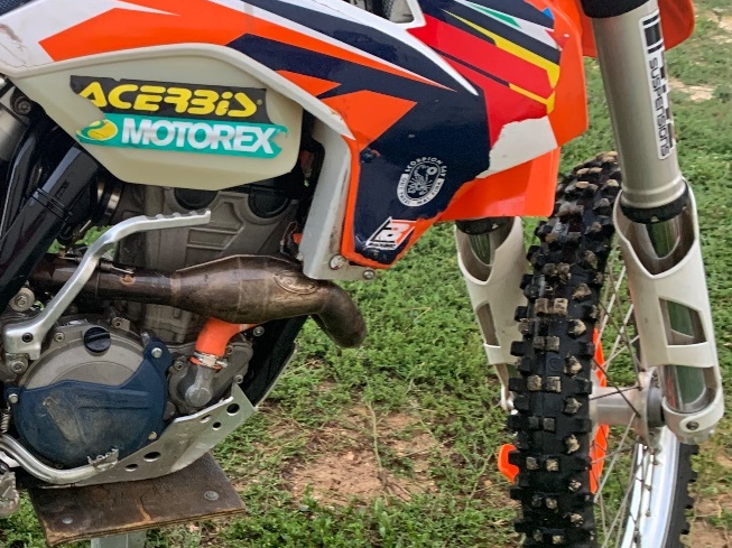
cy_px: 393
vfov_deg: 28.2
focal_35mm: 51
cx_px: 22
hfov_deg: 34.5
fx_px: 1078
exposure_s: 1/60
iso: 160
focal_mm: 4.25
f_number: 1.8
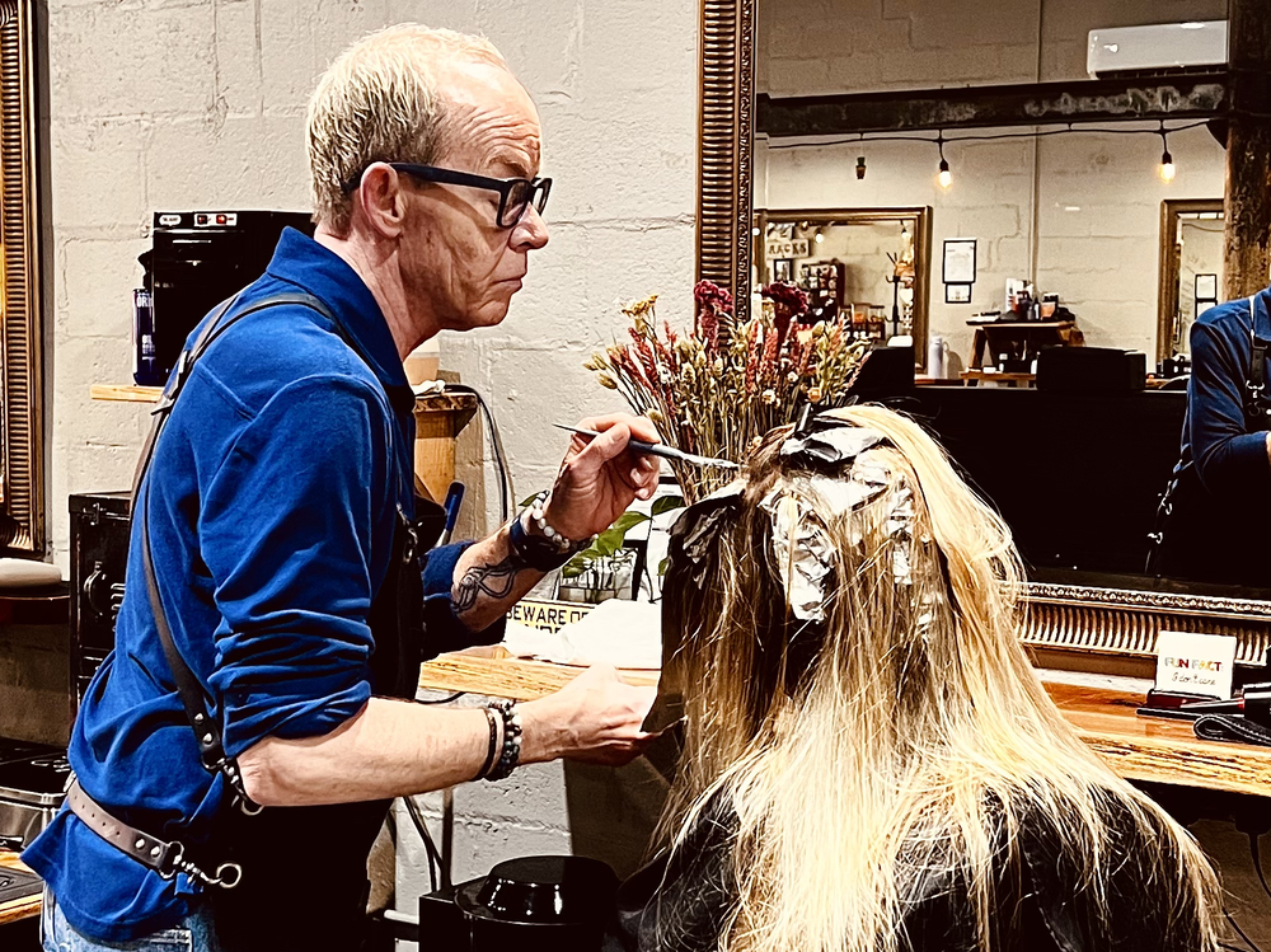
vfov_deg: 53.0
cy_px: 476
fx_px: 954
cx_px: 636
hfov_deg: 67.3
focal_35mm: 26
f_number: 1.5
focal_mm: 5.7
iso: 250
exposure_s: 1/60
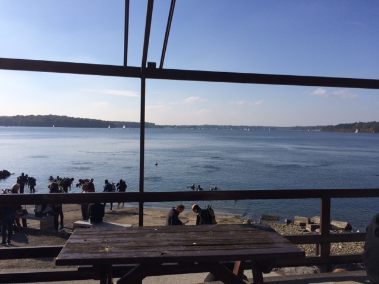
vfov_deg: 48.2
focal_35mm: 29
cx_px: 190
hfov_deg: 61.7
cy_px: 142
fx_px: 318
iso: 32
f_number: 2.2
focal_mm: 4.15
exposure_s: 1/4566
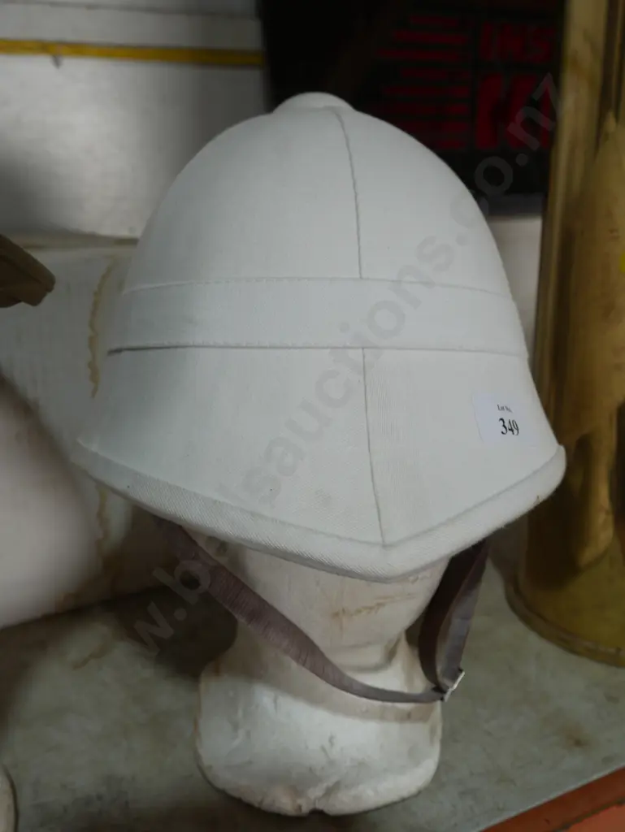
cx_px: 312
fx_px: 818
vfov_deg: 53.9
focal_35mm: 34
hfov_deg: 41.8
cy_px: 416
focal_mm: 17
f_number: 4.5
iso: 200
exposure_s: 1/160
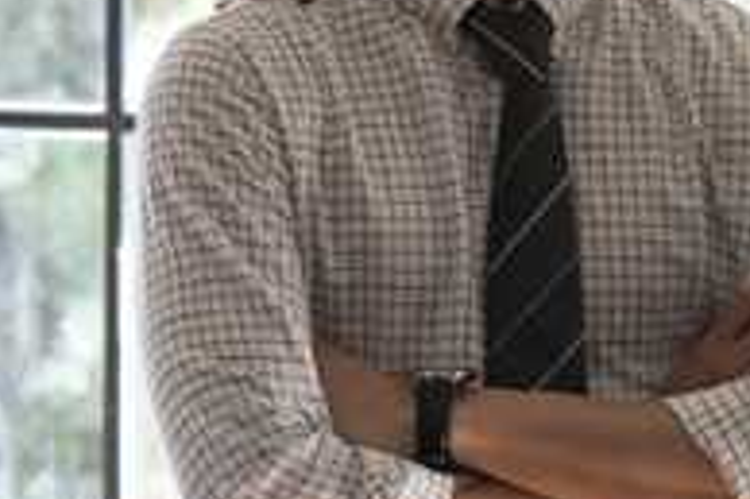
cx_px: 781
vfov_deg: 6.3
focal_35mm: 217
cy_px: 155
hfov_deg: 9.4
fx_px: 4517
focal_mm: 70
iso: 800
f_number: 4
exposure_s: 1/125
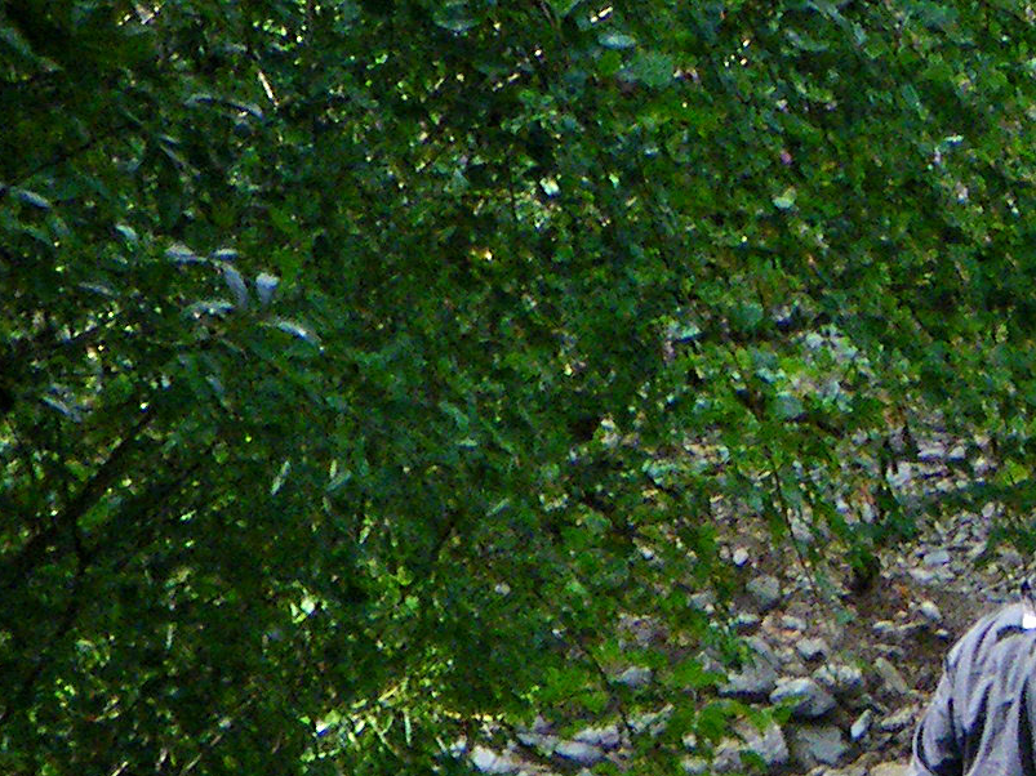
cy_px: 897
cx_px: 1397
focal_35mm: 636
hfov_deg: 3.1
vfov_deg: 2.3
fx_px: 19032
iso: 200
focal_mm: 25
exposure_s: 1/250
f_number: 5.5
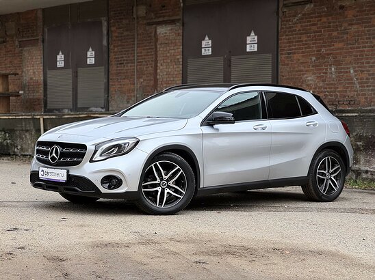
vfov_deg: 19.1
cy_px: 140
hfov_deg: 25.4
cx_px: 188
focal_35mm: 77
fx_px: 833
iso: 25
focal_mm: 9
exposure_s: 1/165
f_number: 2.8
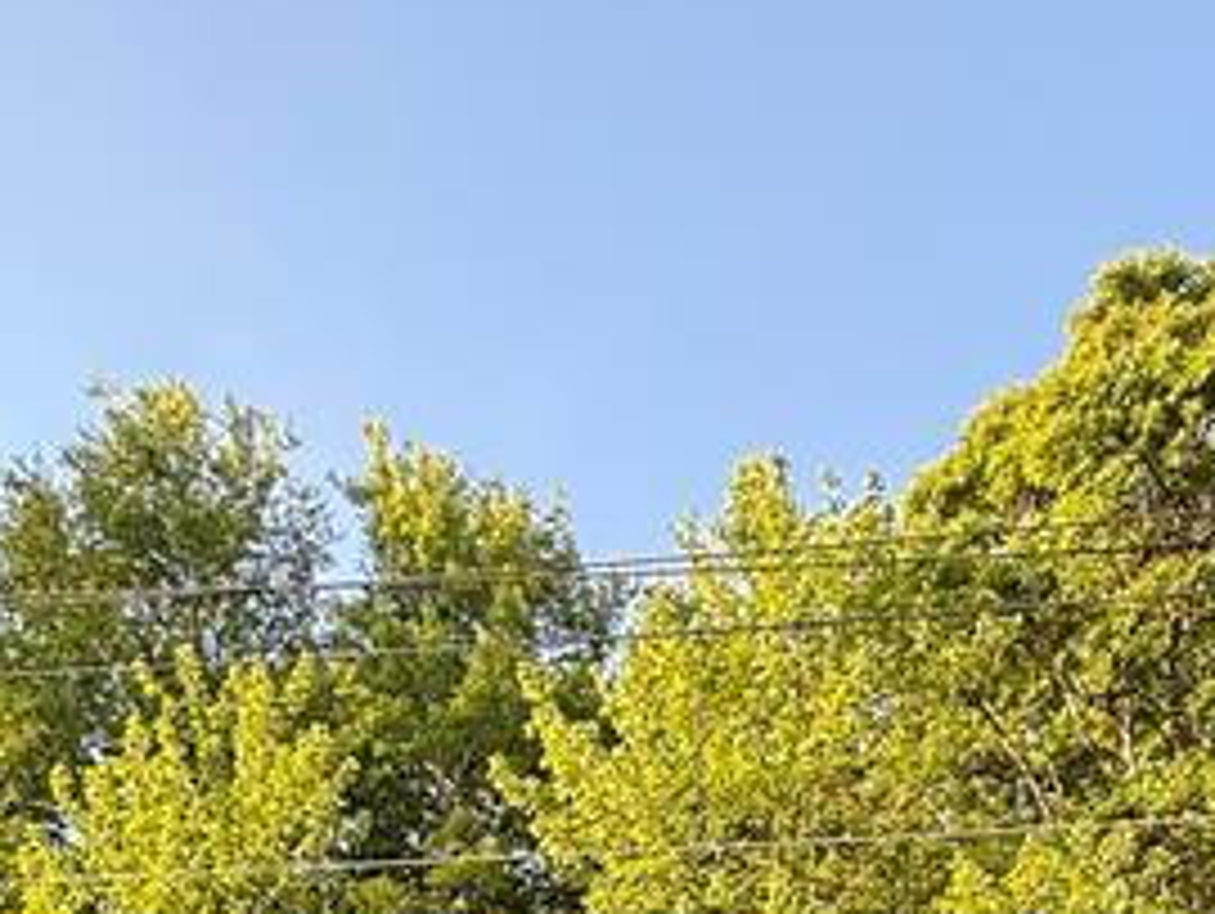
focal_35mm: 53
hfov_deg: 36.1
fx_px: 1862
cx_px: 648
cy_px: 1630
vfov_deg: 20.2
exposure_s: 1/99
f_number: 2.2
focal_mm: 2.22
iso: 64
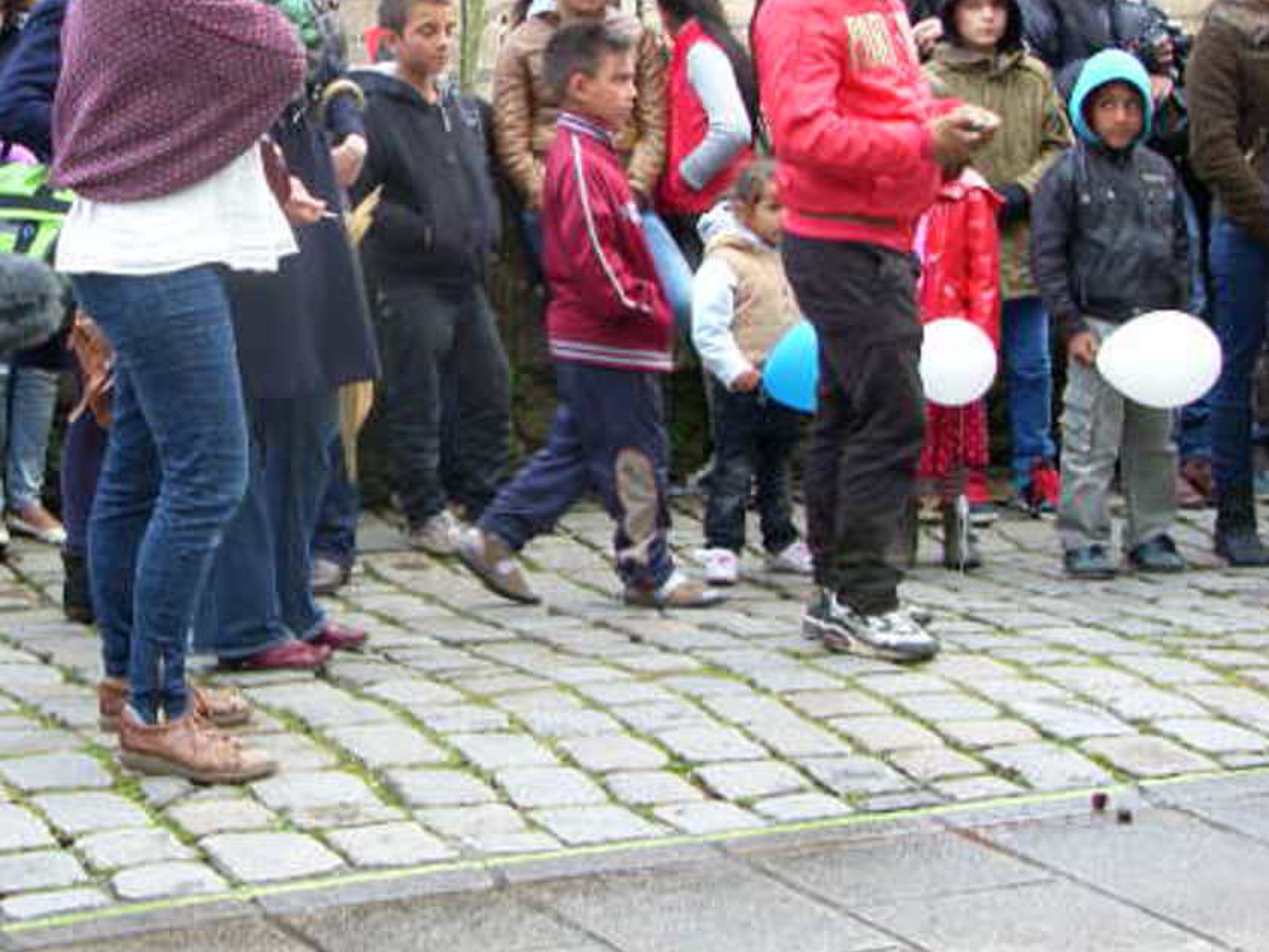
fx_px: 3080
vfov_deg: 17.5
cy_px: 325
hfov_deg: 23.0
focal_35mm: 84
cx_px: 315
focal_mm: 14.2
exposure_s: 1/80
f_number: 3.5
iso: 50
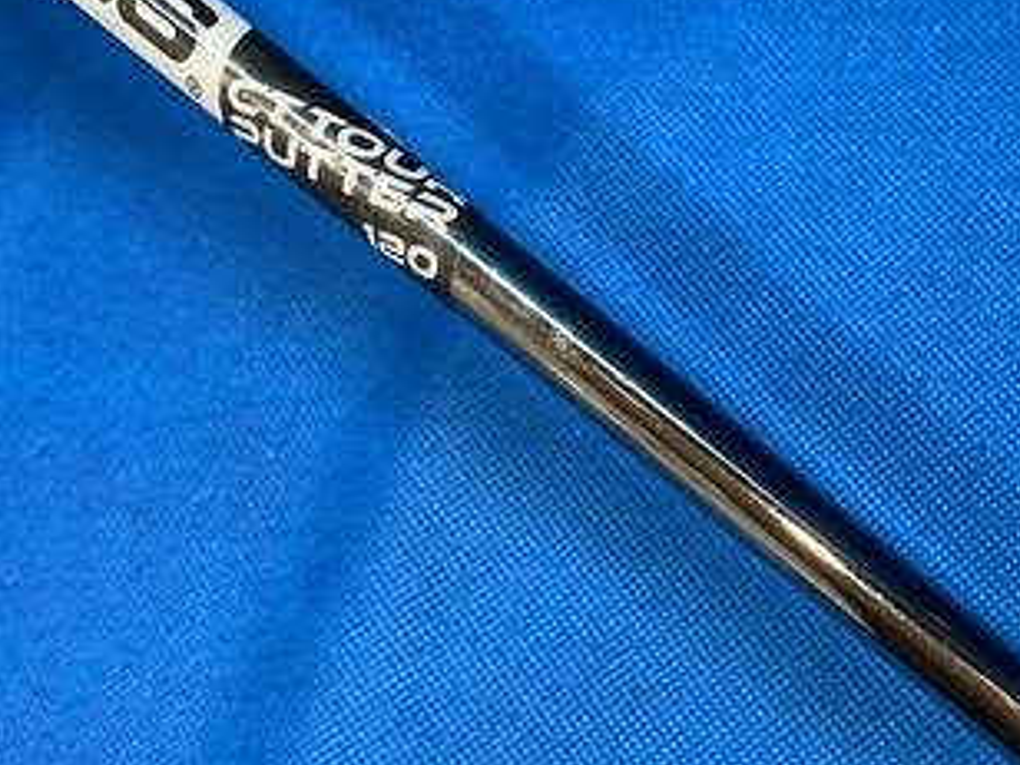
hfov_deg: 34.3
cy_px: 507
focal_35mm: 54
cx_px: 844
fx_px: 1591
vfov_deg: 26.9
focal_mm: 4.25
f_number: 1.8
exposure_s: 1/60
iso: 100
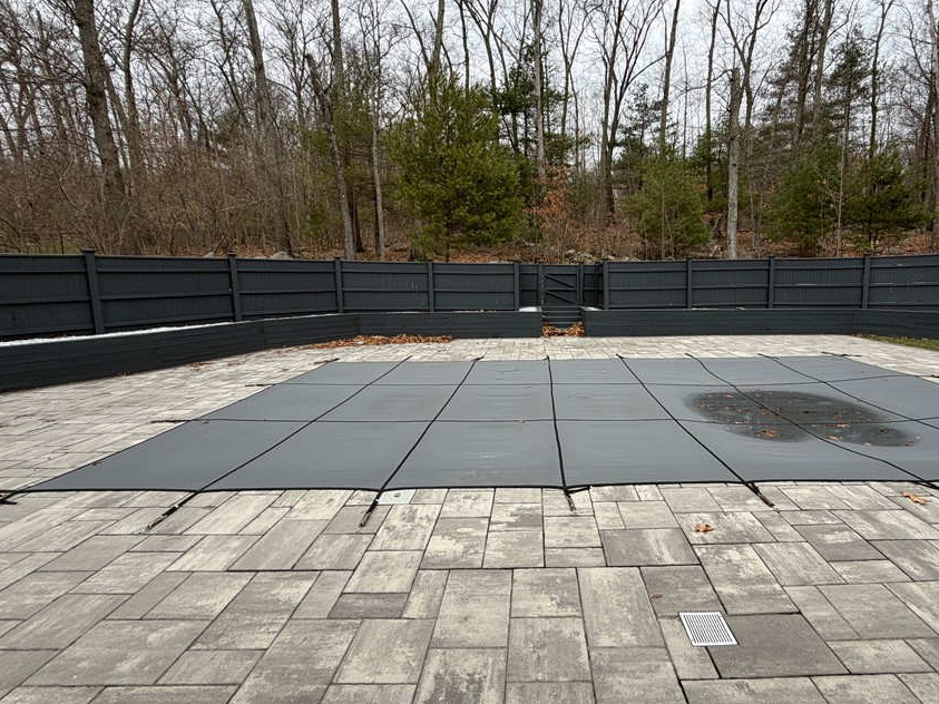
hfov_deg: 90.4
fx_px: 461
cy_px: 326
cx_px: 540
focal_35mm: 17
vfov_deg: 74.6
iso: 50
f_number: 2.2
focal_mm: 2.22
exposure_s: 1/121
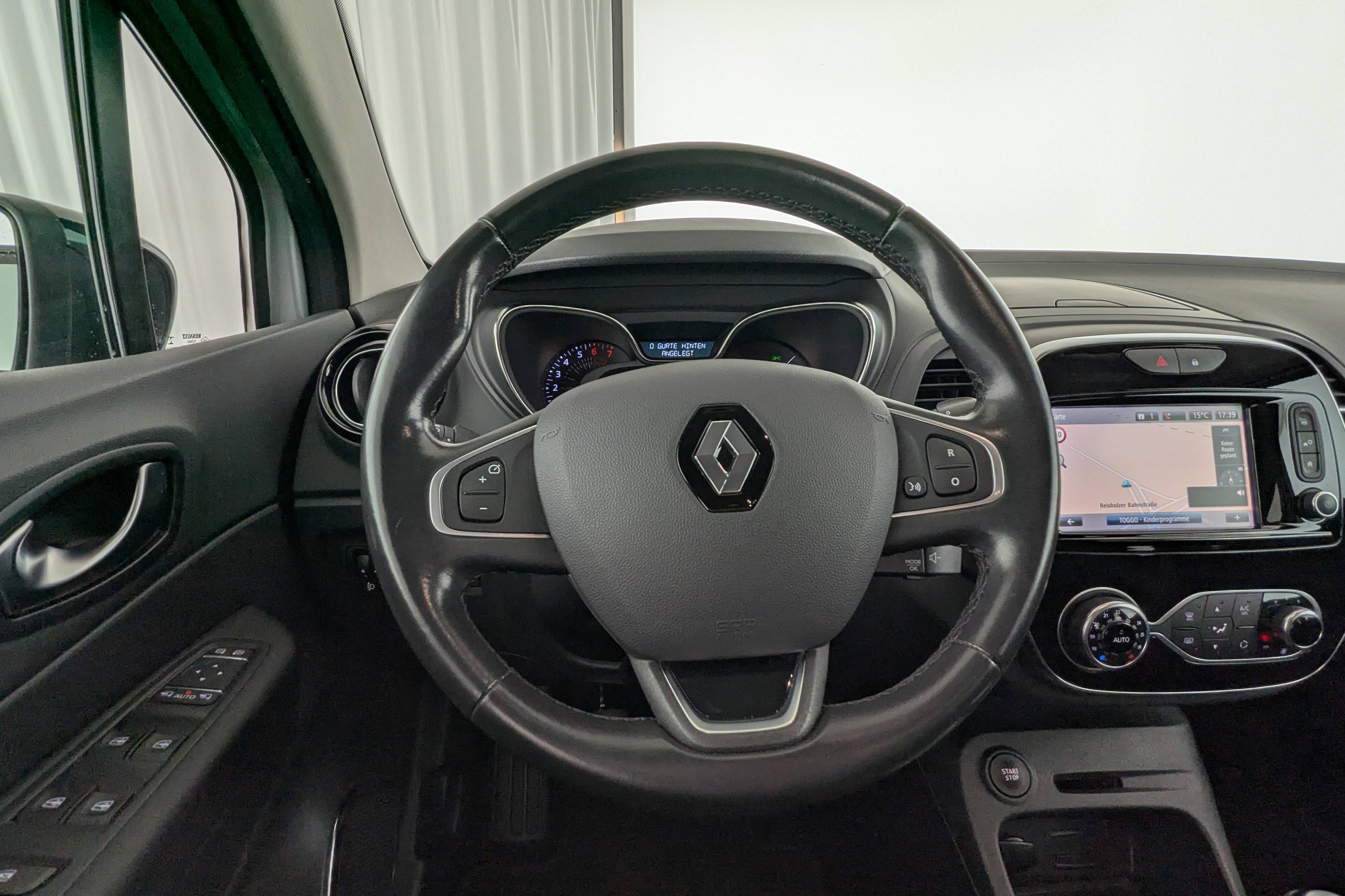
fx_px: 635
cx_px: 663
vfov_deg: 70.4
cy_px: 480
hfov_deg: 93.3
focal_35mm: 17
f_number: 2.2
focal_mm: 2.35
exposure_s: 1/97.2
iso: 59
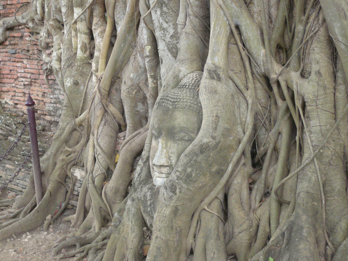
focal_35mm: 63
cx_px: 174
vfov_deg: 23.3
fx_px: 633
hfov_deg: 30.7
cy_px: 130
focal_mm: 10.3
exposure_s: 1/30
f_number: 4.1
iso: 160
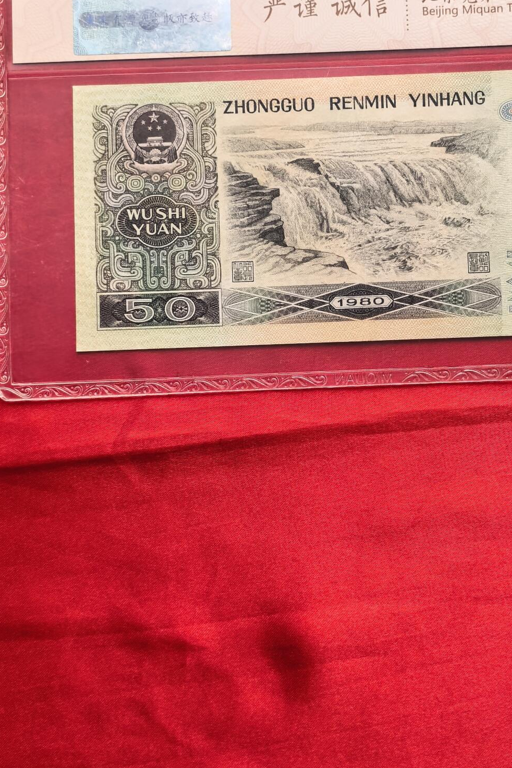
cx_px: 341
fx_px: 1301
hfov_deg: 22.2
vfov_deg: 32.9
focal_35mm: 61
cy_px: 349
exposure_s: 1/713
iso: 50
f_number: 2
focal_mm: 6.98
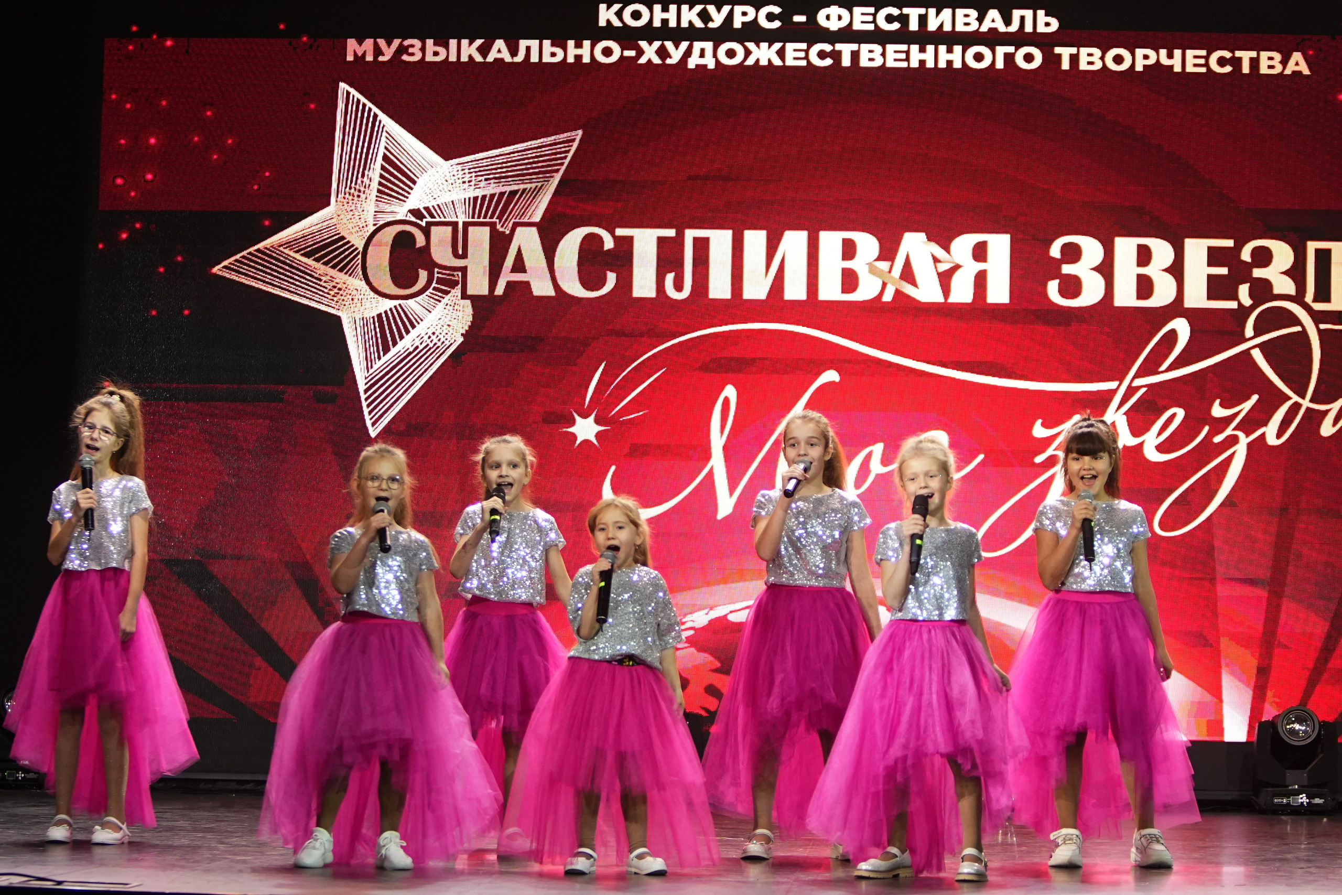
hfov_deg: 19.5
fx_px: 3914
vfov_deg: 13.0
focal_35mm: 105
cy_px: 448
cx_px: 671
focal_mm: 70
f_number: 2.8
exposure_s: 1/250
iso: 1250
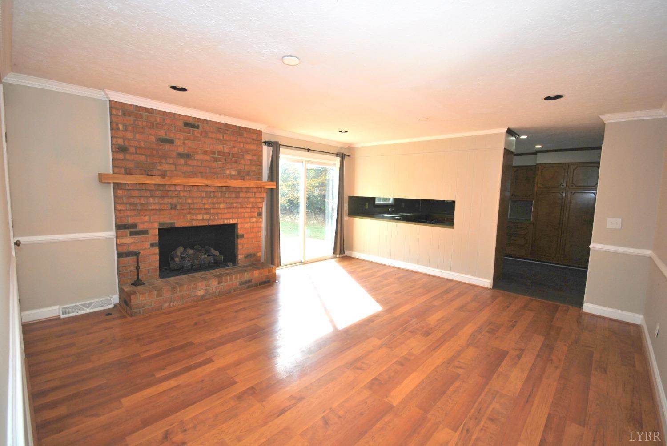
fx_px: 278
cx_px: 334
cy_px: 223
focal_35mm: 15
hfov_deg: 100.3
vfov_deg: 77.5
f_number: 5.6
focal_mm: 10
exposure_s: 1/125
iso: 100
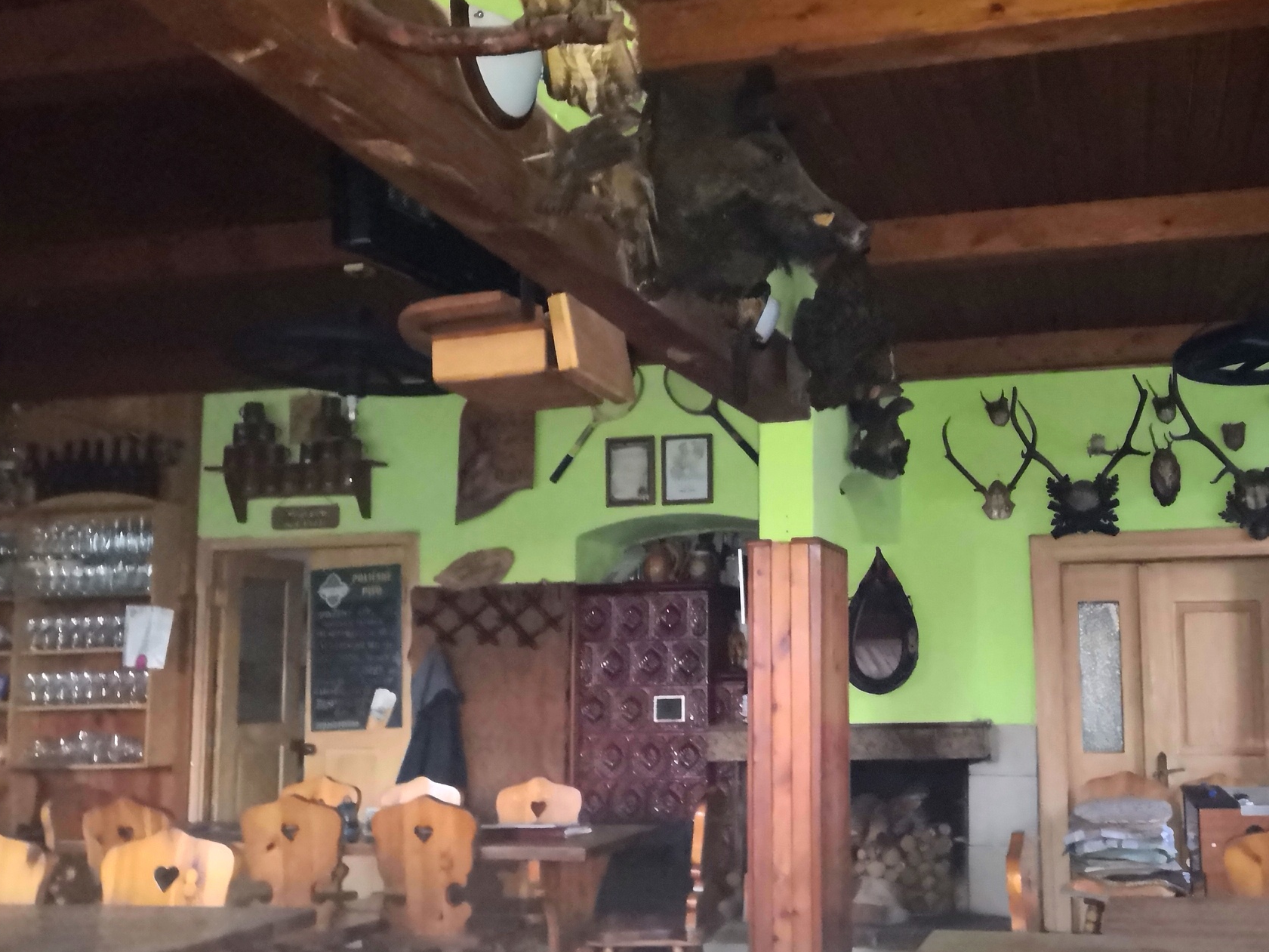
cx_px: 846
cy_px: 541
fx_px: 1356
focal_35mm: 37
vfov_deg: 38.6
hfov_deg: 49.3
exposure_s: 1/12.5
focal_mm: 3.95
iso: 1250
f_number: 1.8
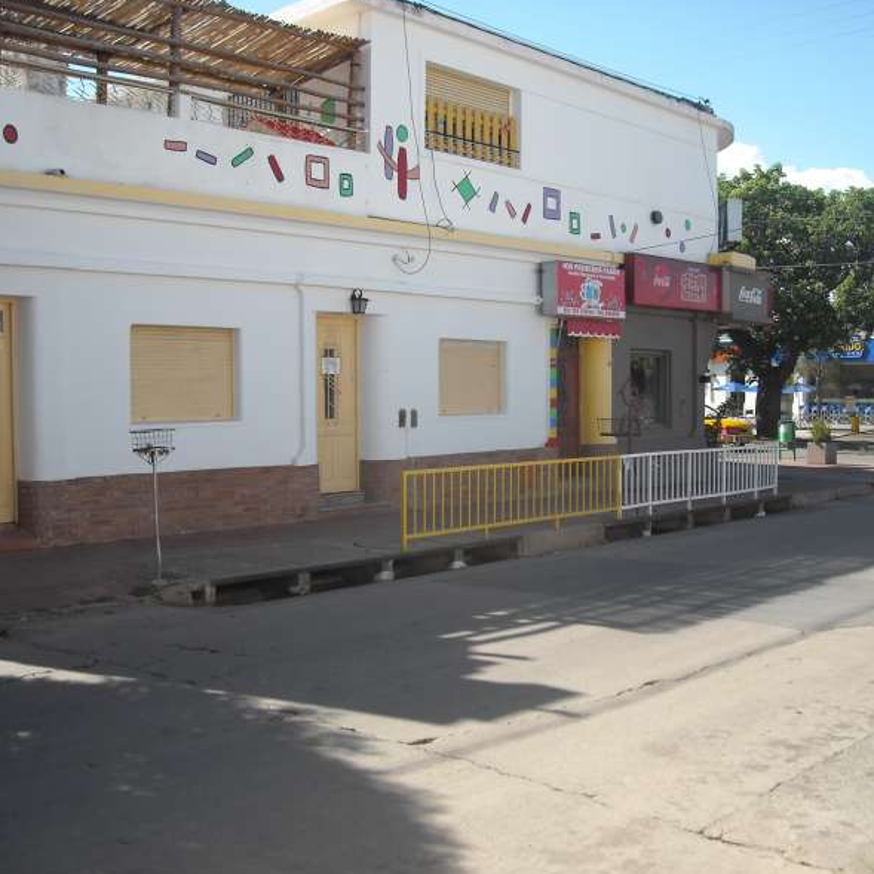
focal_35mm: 42
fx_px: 1200
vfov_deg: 40.0
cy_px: 435
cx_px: 472
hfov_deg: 40.0
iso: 64
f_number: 5.6
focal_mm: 5.7
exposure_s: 1/168
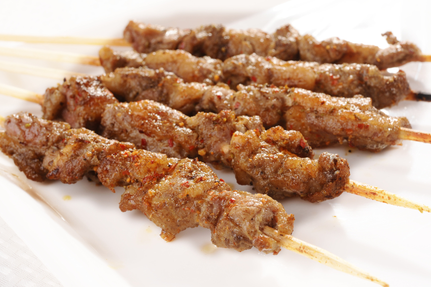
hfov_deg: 28.5
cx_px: 221
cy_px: 146
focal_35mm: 71
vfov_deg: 19.1
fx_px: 849
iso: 320
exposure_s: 1/125
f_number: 18
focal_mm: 60
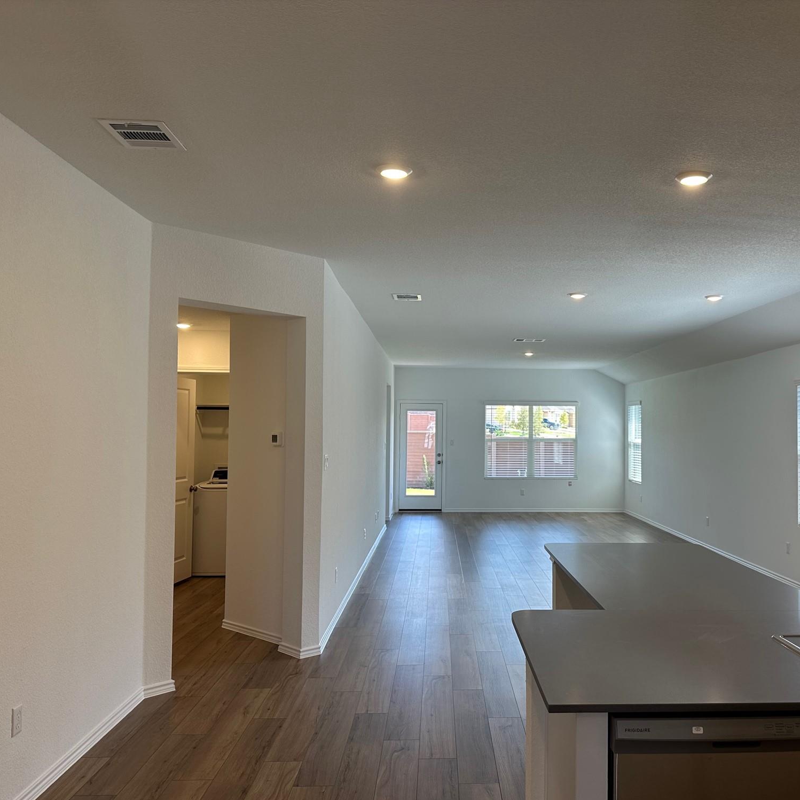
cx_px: 485
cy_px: 409
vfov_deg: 55.6
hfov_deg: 55.2
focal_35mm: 29
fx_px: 758
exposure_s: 1/160
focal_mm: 6.86
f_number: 1.78
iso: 80
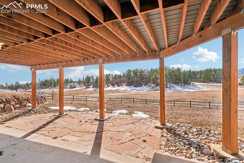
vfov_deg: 72.0
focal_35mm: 16
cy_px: 82
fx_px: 112
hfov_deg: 95.0
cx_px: 122
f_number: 8
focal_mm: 11
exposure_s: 1/500
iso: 100
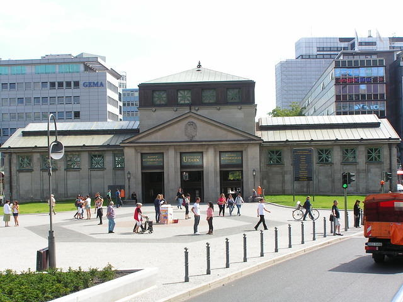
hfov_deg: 29.0
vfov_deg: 21.9
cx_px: 202
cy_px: 151
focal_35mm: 67
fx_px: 780
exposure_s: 1/160
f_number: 5.6
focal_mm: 11.1
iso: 50
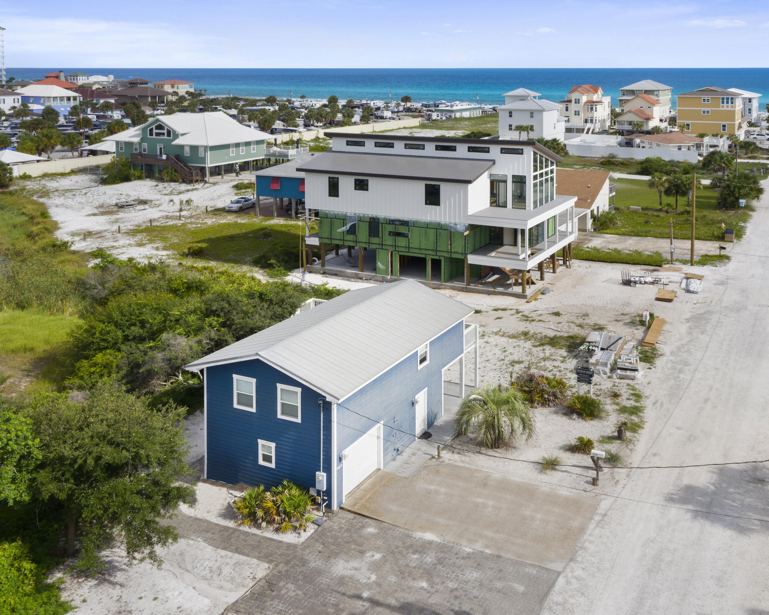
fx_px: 728
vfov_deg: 45.8
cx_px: 435
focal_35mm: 32
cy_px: 311
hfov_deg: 55.5
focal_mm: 10.26
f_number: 8
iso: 100
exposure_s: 1/240
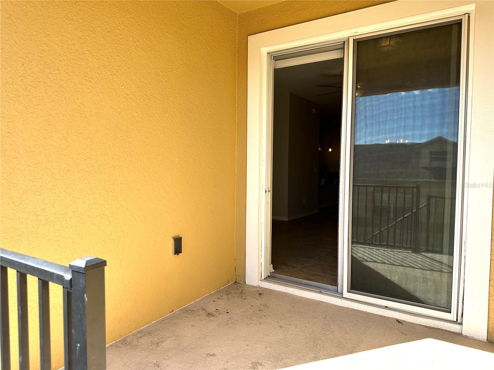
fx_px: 343
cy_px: 185
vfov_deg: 56.8
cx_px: 247
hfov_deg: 71.6
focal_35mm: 24
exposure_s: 1/1473
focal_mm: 6.86
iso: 80
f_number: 1.78
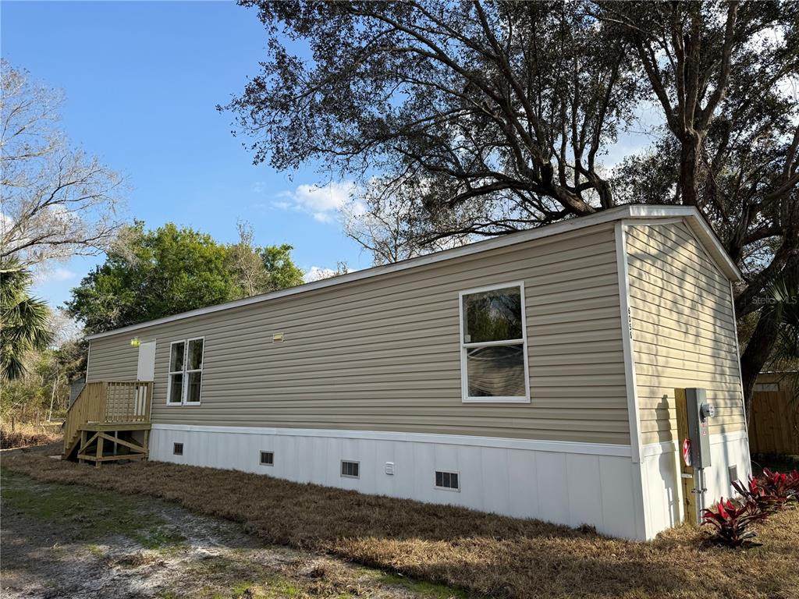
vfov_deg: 56.8
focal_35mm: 24
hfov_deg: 71.6
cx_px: 400
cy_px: 300
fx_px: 554
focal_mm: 6.76
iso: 80
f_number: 1.78
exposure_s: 1/2907
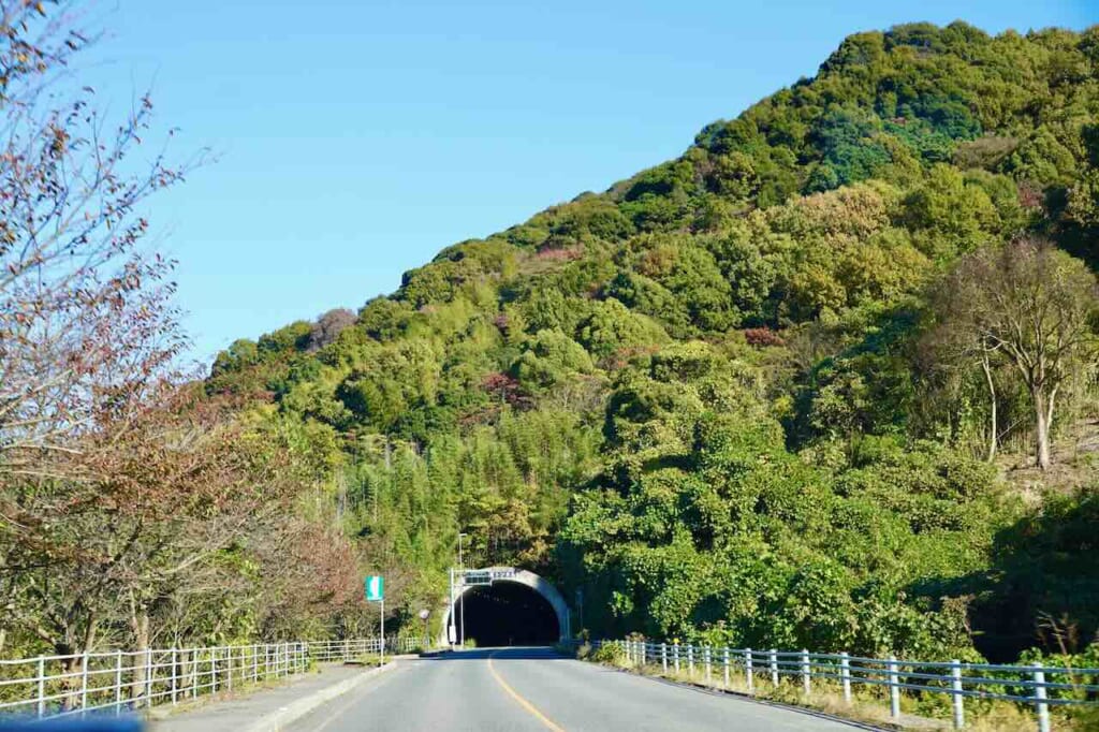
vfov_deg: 25.5
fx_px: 1620
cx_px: 550
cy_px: 366
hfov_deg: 37.5
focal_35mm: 53
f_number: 5.6
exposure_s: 1/250
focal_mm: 35.4
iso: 100
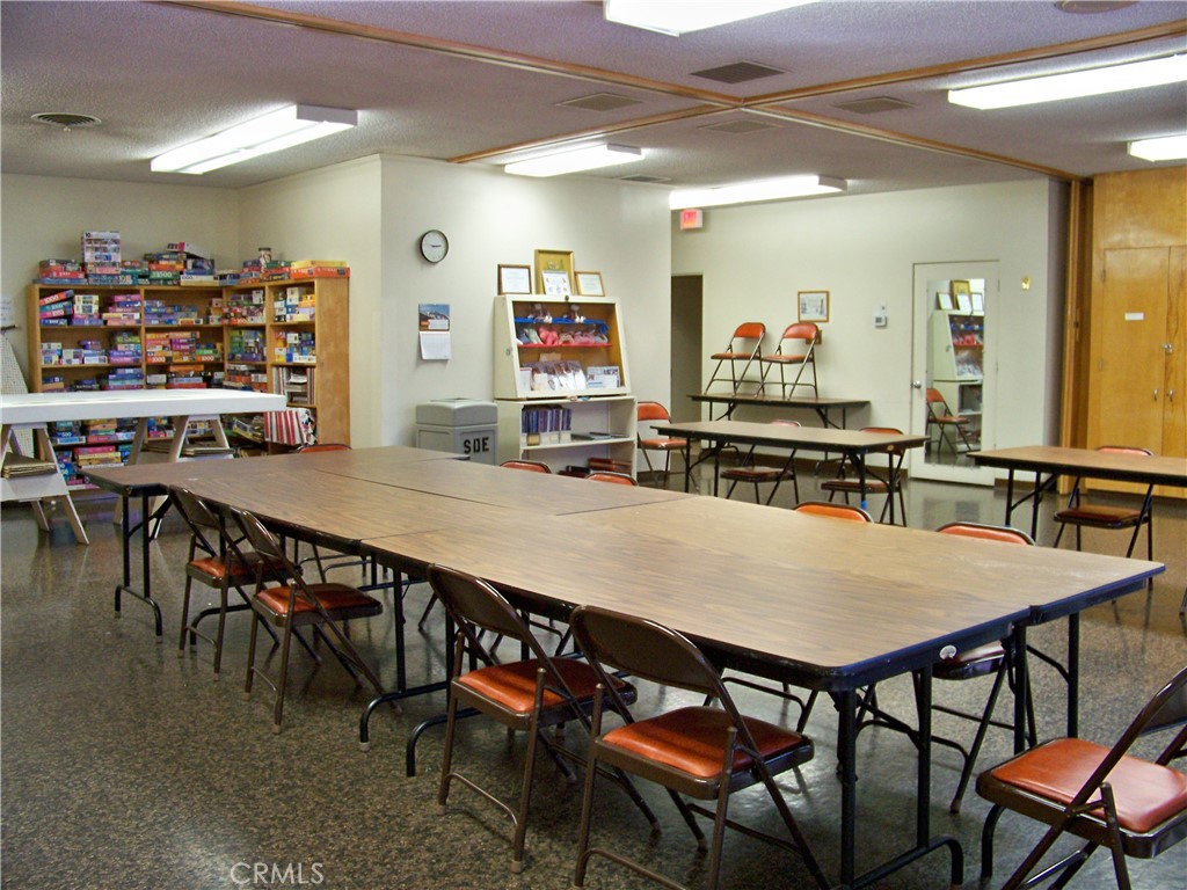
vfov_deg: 42.9
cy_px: 445
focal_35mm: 33
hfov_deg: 55.4
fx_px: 1132
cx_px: 594
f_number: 2.8
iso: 160
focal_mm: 5.85
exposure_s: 1/30
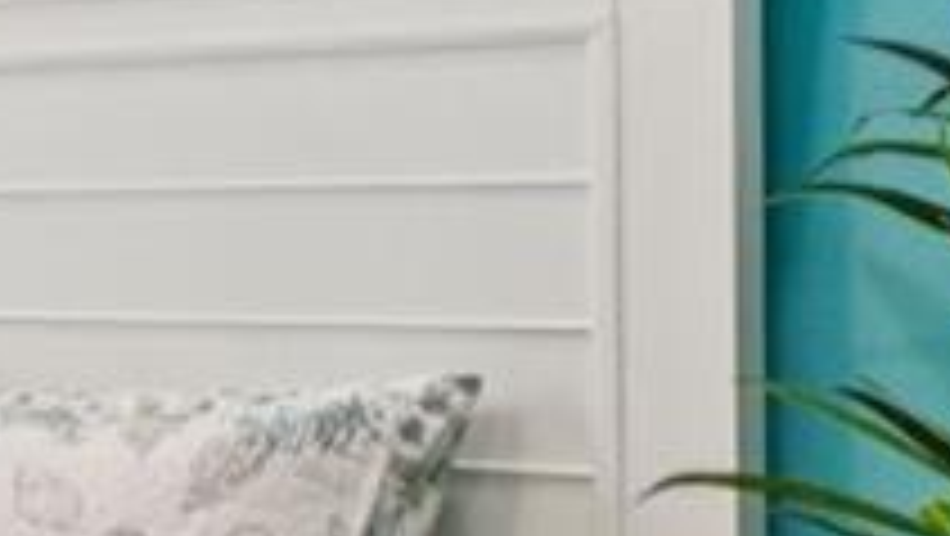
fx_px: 2798
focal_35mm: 111
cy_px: 284
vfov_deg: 10.9
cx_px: -1648
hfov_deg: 12.4
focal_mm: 14
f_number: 8
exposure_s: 1/50
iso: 400
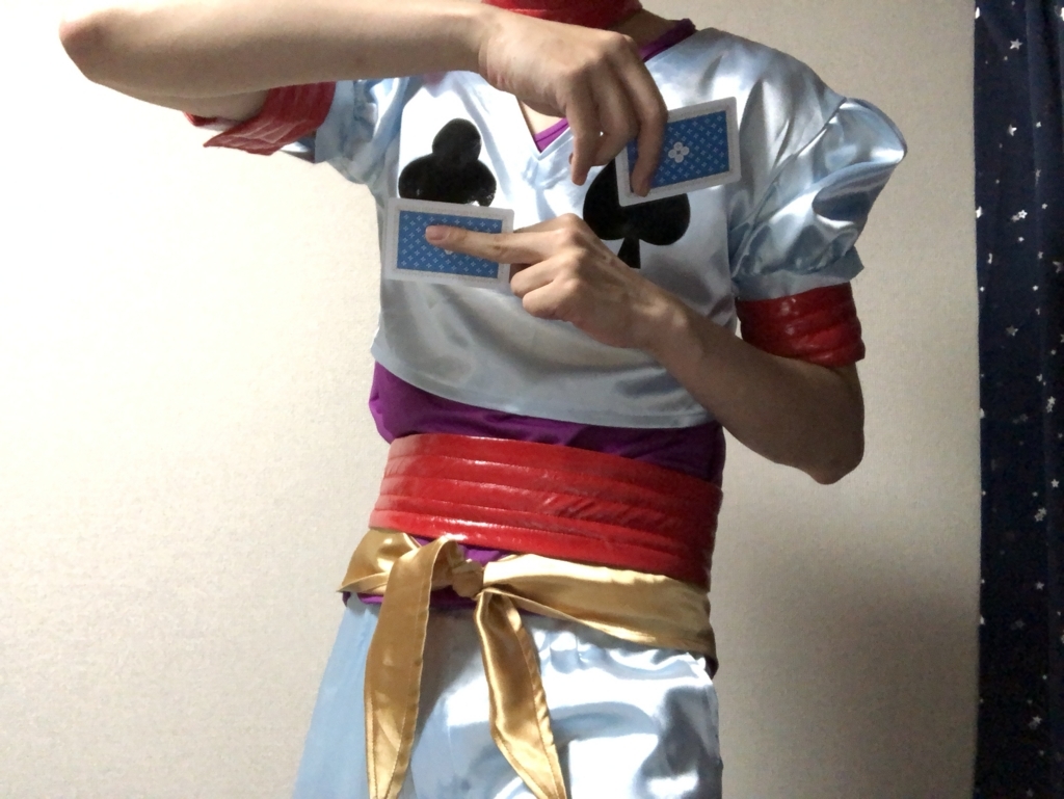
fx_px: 984
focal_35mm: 32
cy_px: 400
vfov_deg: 44.2
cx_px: 532
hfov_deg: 56.8
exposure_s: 1/15
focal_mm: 2.87
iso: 500
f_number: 2.2
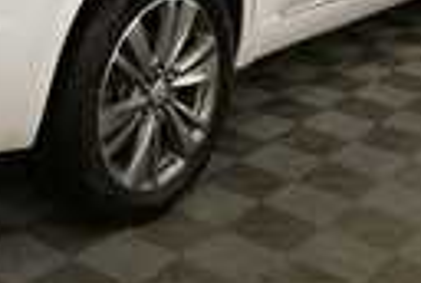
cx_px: 53
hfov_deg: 25.2
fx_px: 914
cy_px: -77
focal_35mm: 78
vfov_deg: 16.7
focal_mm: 17
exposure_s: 1/250
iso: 800
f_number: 5.3
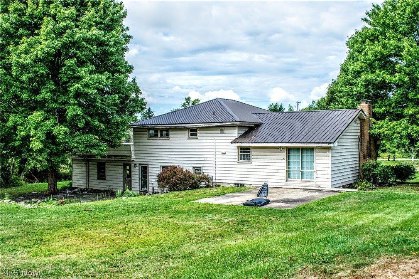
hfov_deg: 51.3
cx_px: 210
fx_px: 436
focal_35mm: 38
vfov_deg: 35.5
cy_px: 140
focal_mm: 25
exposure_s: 1/250
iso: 125
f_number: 8
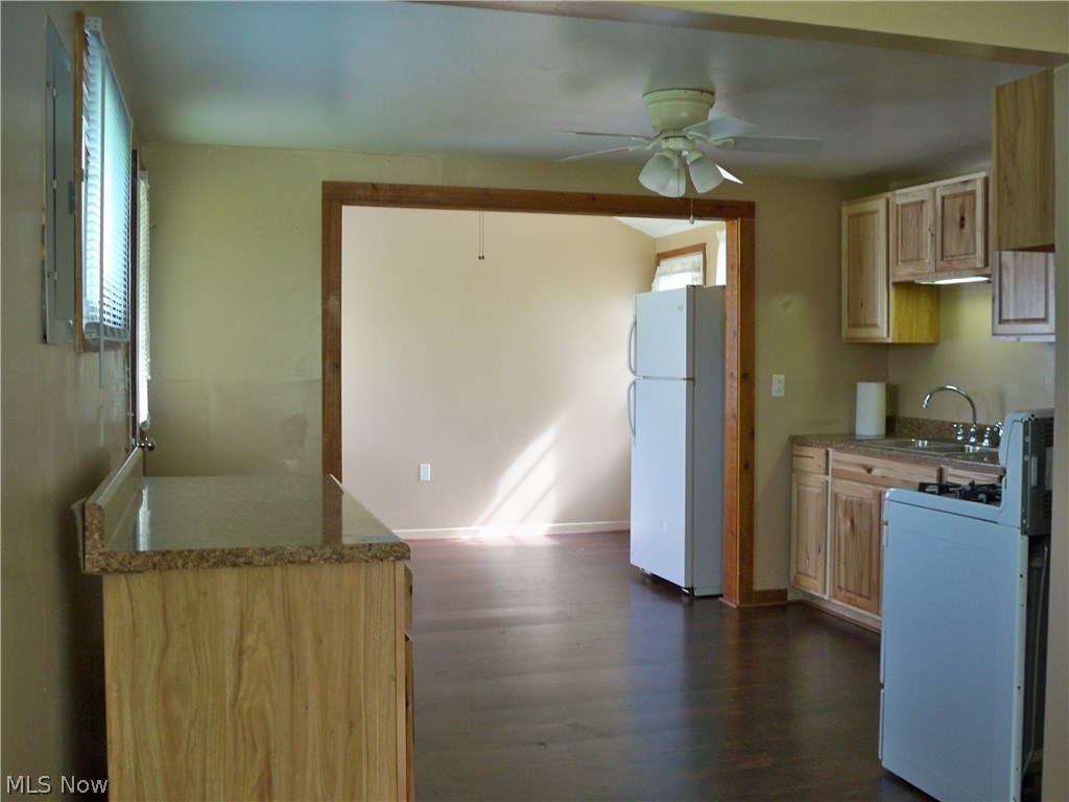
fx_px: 1081
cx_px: 534
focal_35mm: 35
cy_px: 401
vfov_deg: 40.7
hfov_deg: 52.6
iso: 160
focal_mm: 6.3
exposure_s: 1/30
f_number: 3.1
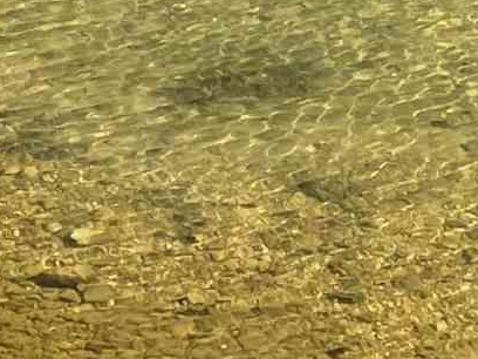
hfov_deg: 9.9
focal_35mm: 196
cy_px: -298
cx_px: 606
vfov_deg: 7.4
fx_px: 2706
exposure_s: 1/779
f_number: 1.6
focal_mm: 4.2
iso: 32
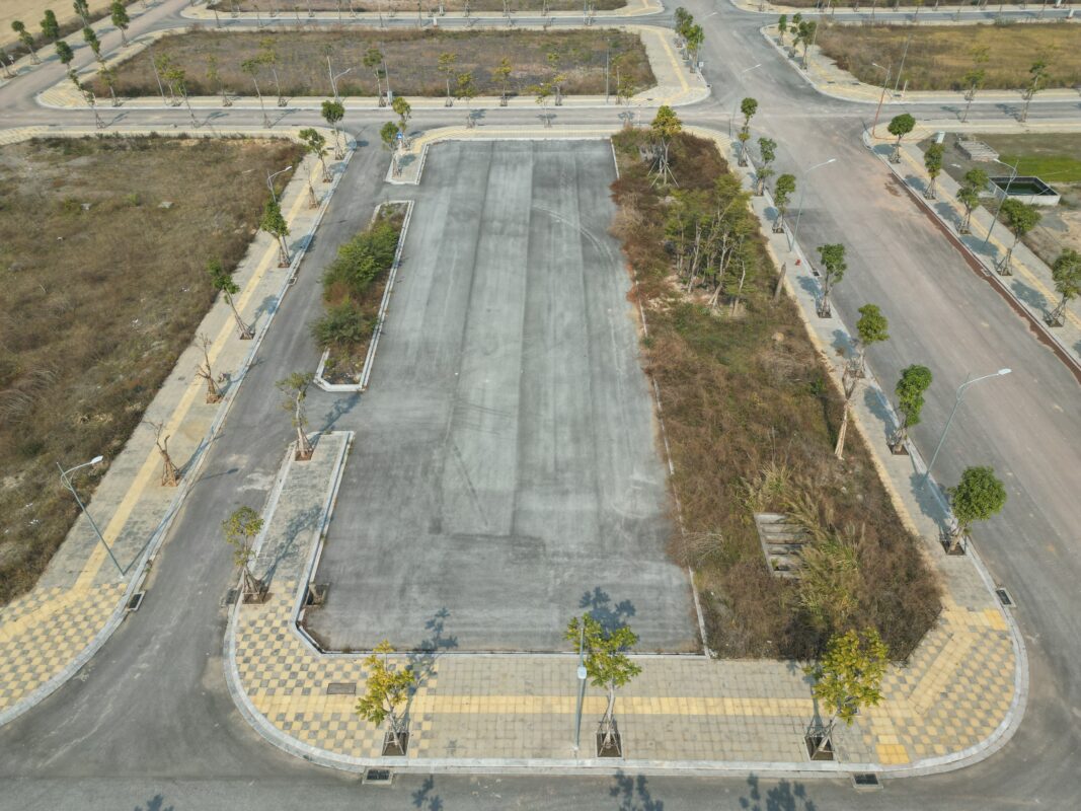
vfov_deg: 56.8
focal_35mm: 24
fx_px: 749
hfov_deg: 71.6
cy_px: 406
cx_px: 540
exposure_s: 1/3000
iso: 110
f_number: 1.7
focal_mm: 6.72
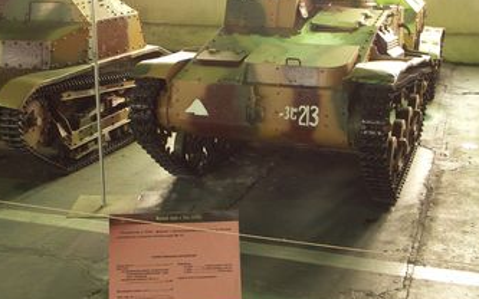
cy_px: 139
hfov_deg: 36.3
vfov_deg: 23.1
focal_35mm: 56
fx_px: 731
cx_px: 250
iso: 200
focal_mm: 11.4
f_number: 3.2
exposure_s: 1/6
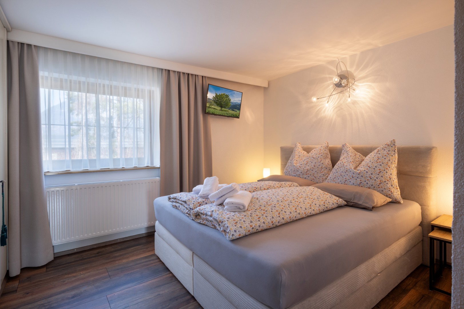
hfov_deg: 90.0
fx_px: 232
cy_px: 154
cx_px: 232
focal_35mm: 18
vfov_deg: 67.3
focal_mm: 18
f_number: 8
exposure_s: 1/8
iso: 400
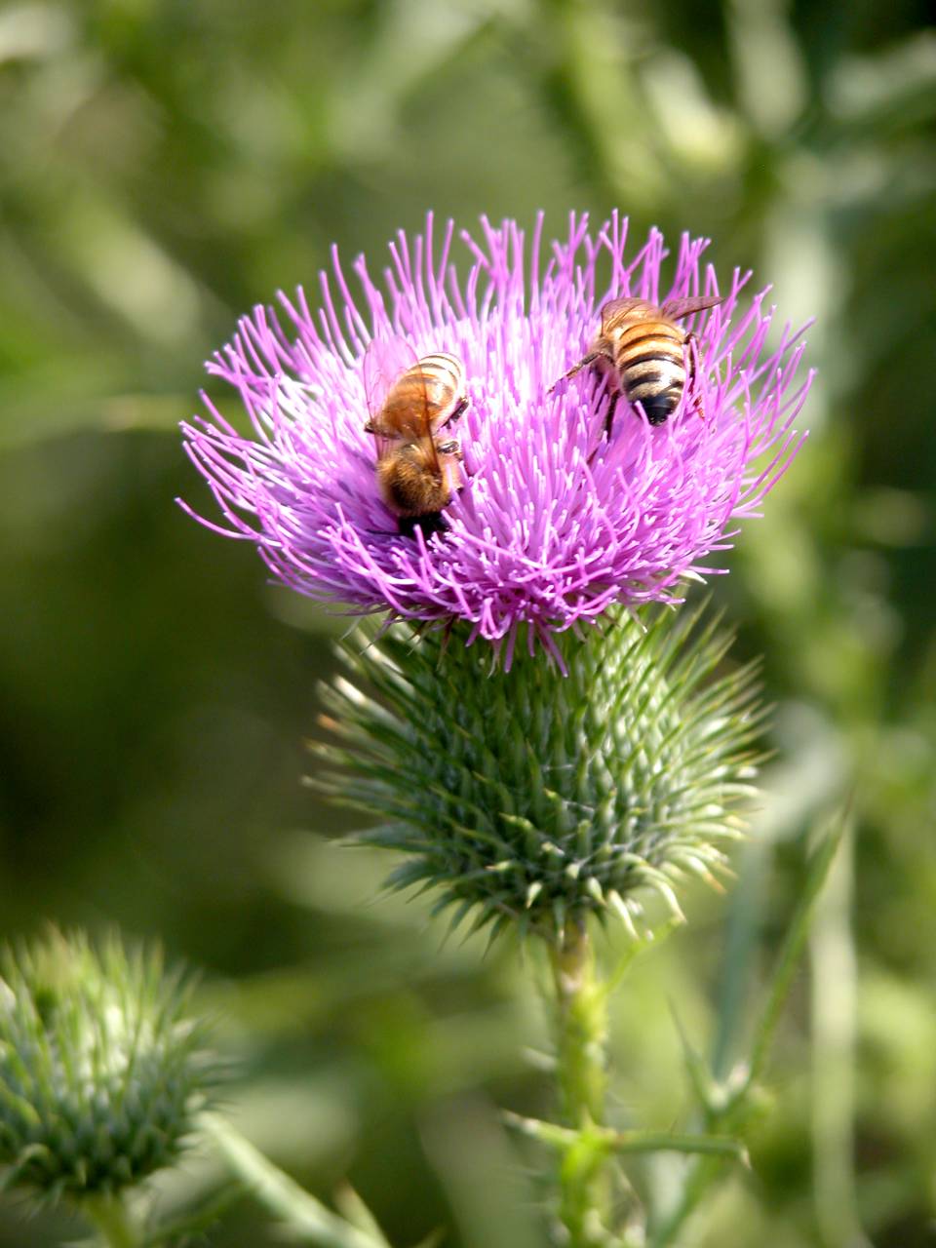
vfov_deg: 7.1
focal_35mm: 280
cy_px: 624
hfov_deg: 5.3
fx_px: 10095
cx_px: 468
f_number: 4.2
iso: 100
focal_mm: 71.2
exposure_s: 1/394
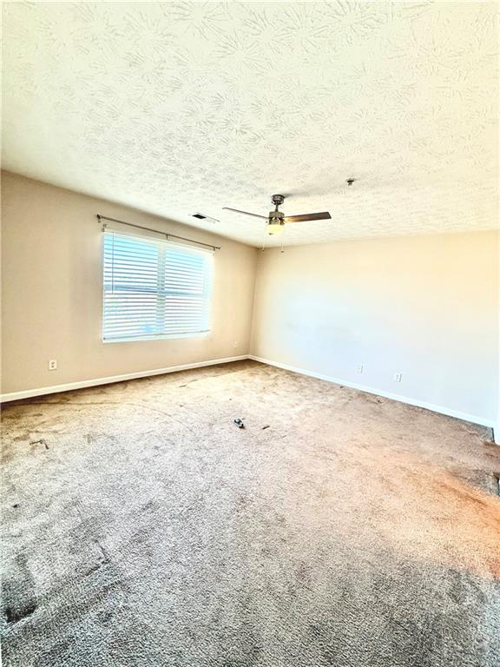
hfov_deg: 85.7
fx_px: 270
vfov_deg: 102.1
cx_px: 250
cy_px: 334
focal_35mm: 14
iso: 125
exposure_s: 1/120
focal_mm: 2.22
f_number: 2.2
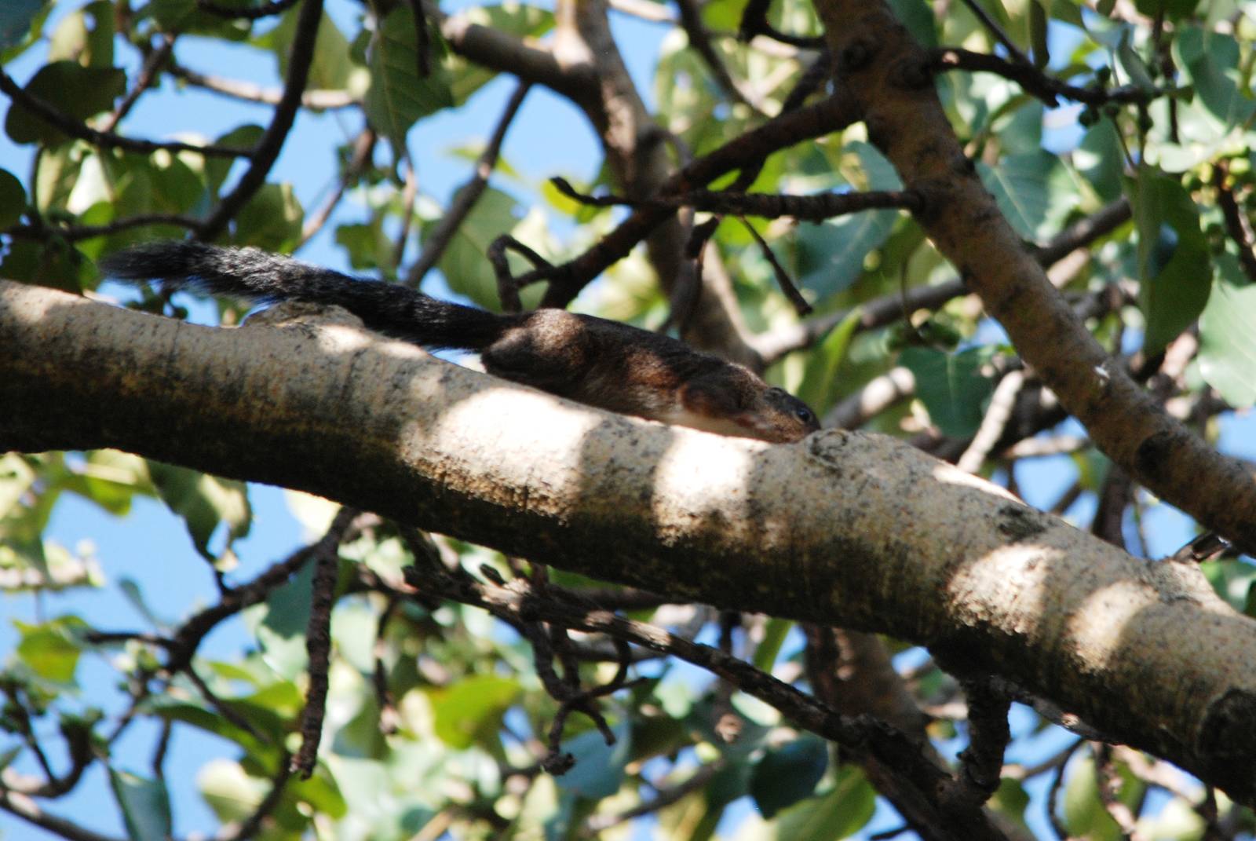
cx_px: 628
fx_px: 26197
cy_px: 420
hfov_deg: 2.7
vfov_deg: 1.8
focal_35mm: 750
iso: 400
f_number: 6.3
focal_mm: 500
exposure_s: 1/250
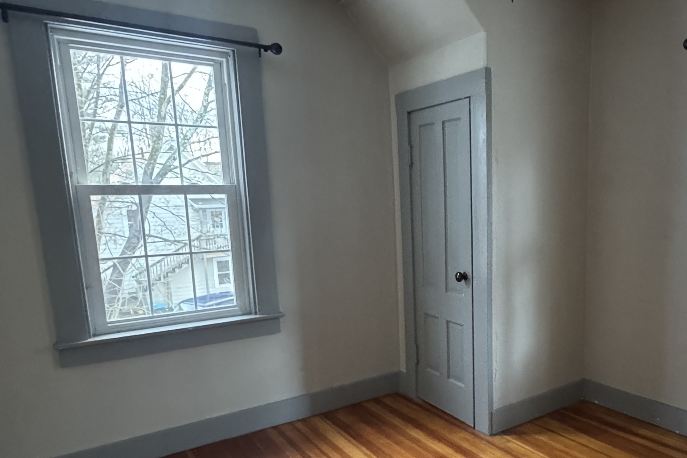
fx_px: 553
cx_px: 475
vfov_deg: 44.6
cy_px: 287
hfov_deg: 61.6
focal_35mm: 29
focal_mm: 2.22
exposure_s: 1/45
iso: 1250
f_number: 2.2
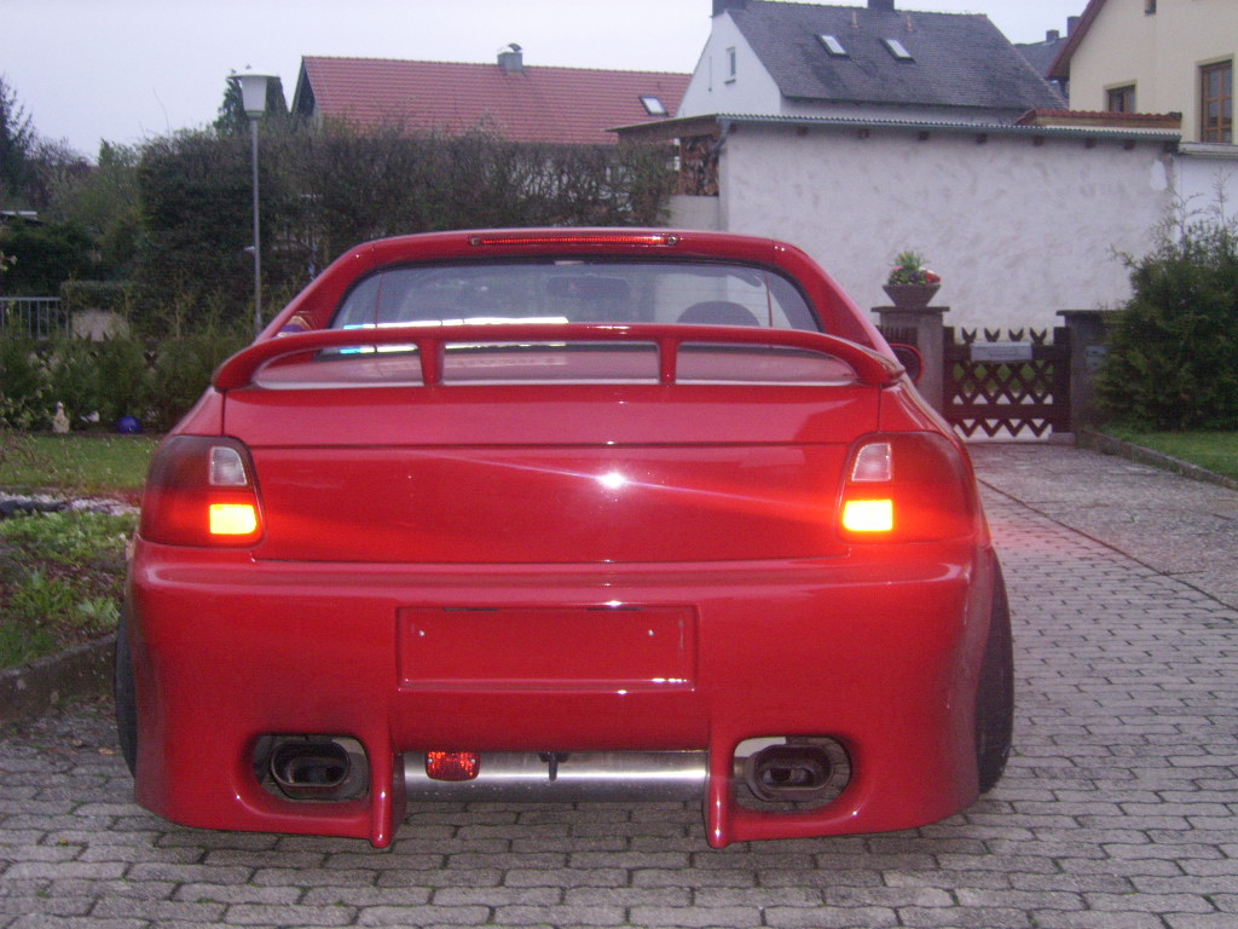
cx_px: 619
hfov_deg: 34.9
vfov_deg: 26.6
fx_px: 1967
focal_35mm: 55
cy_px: 464
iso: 282
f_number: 3.4
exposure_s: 1/60
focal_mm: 9.16
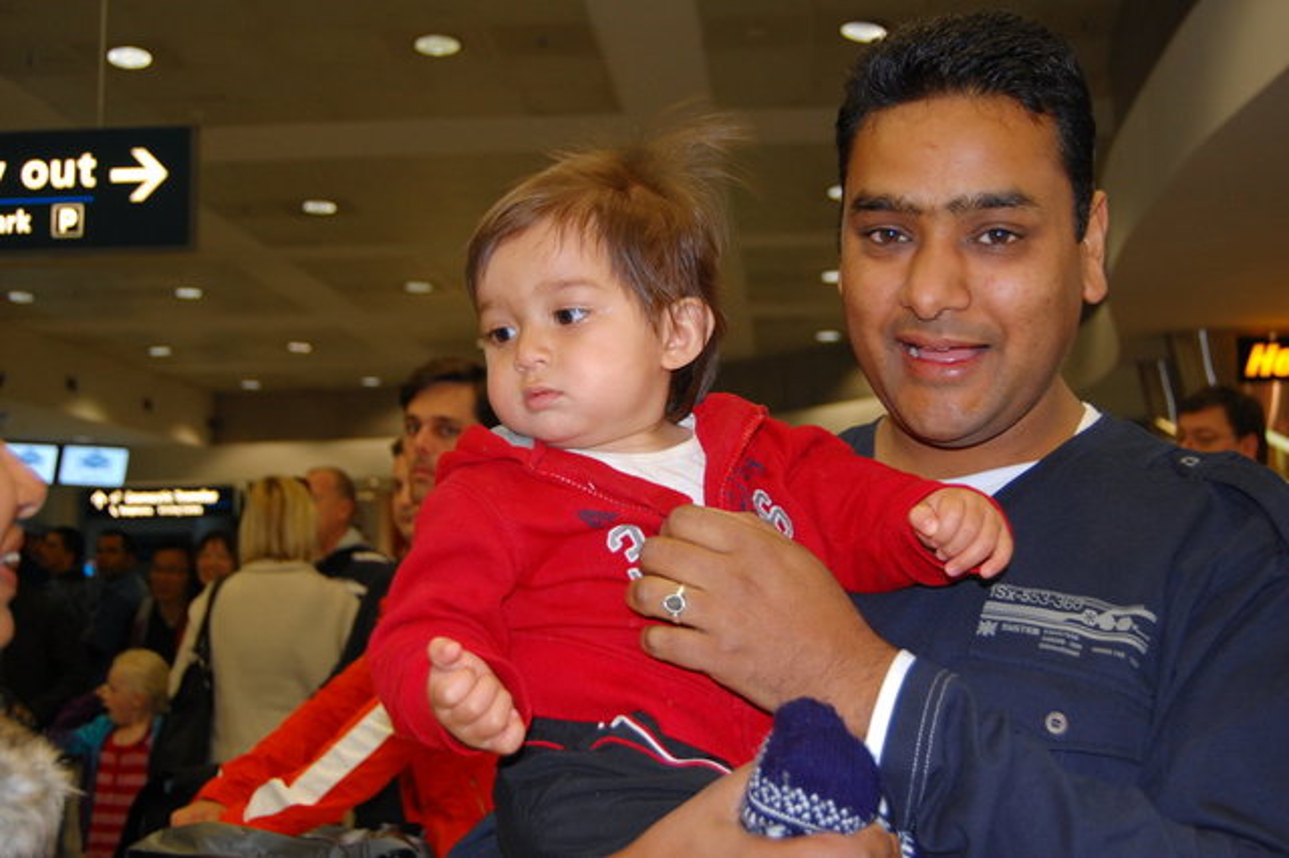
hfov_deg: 42.3
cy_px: 429
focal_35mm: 46
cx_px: 644
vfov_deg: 28.9
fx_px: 1664
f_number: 4.5
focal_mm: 31
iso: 400
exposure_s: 1/60
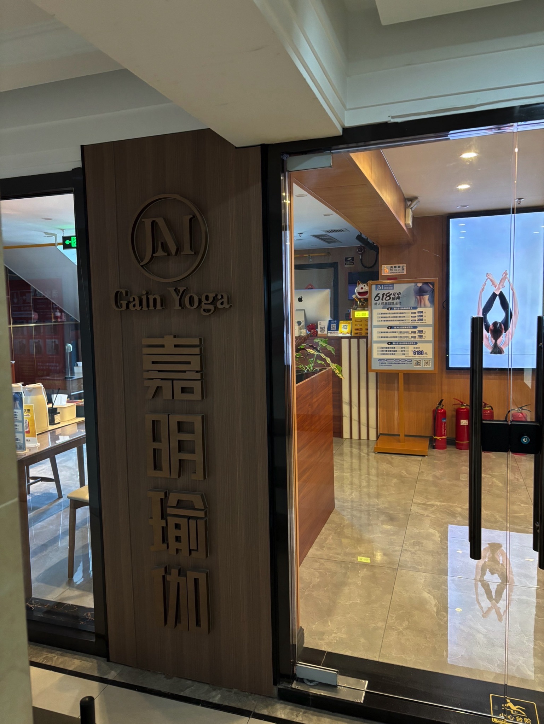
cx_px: 272
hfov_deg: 53.1
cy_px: 362
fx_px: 544
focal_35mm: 26
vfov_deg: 67.3
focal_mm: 5.96
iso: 400
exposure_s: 1/50
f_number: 1.6
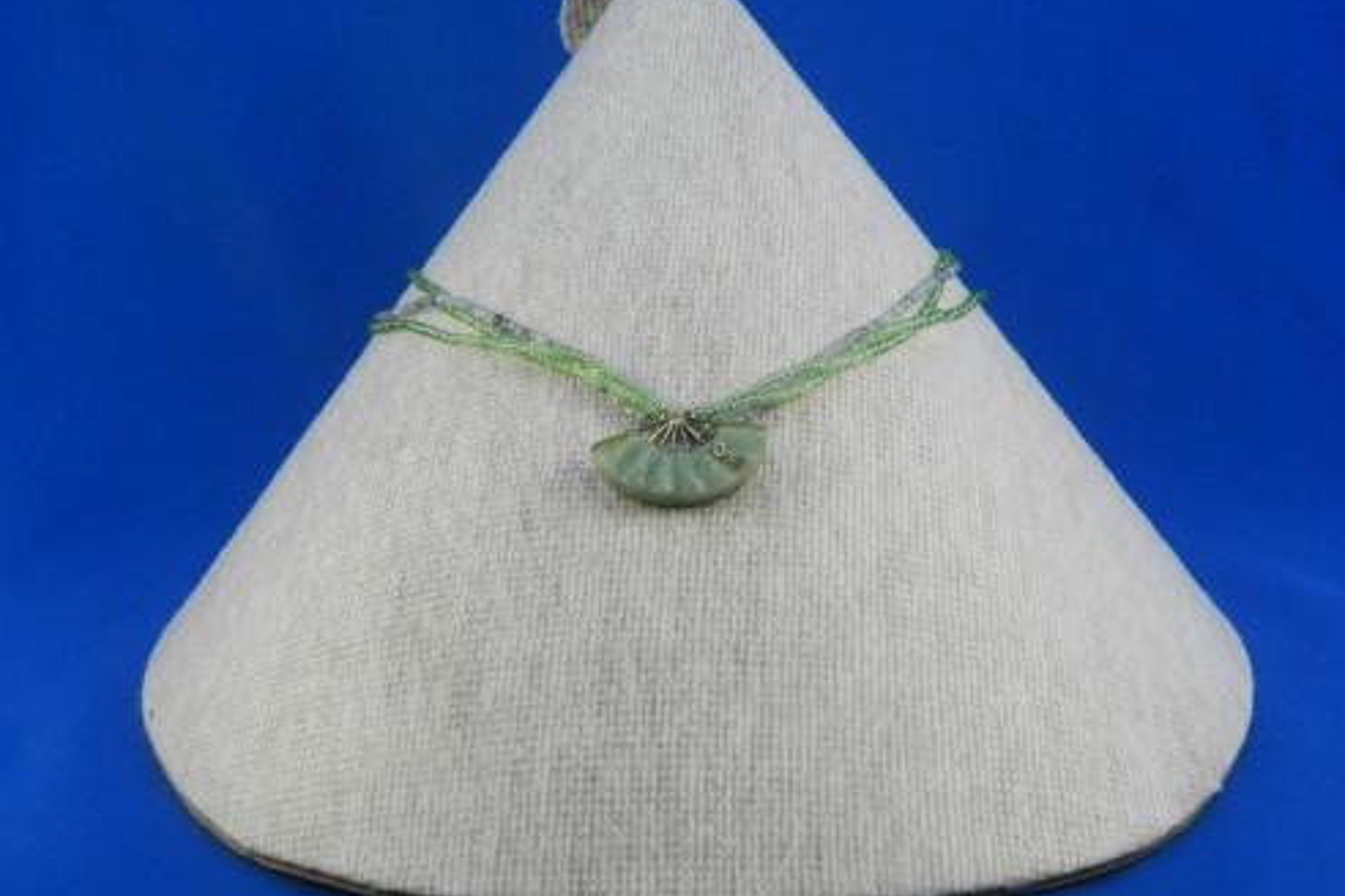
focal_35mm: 56
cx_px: 675
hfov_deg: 35.6
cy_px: 452
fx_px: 2092
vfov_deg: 24.2
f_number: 4.4
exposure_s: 1/60
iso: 640
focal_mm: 9.4
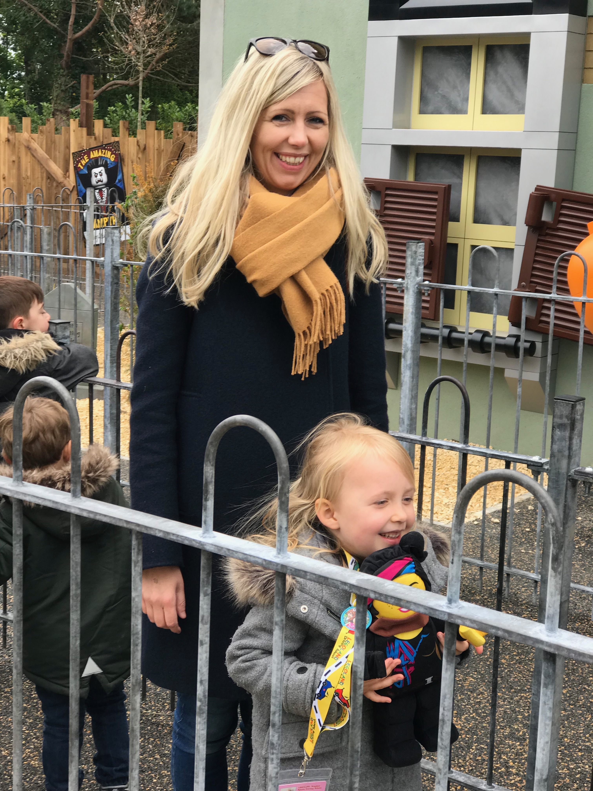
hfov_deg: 25.7
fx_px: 1302
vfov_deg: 33.8
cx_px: 296
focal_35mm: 57
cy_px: 396
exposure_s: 1/242
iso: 20
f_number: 2.8
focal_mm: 6.6
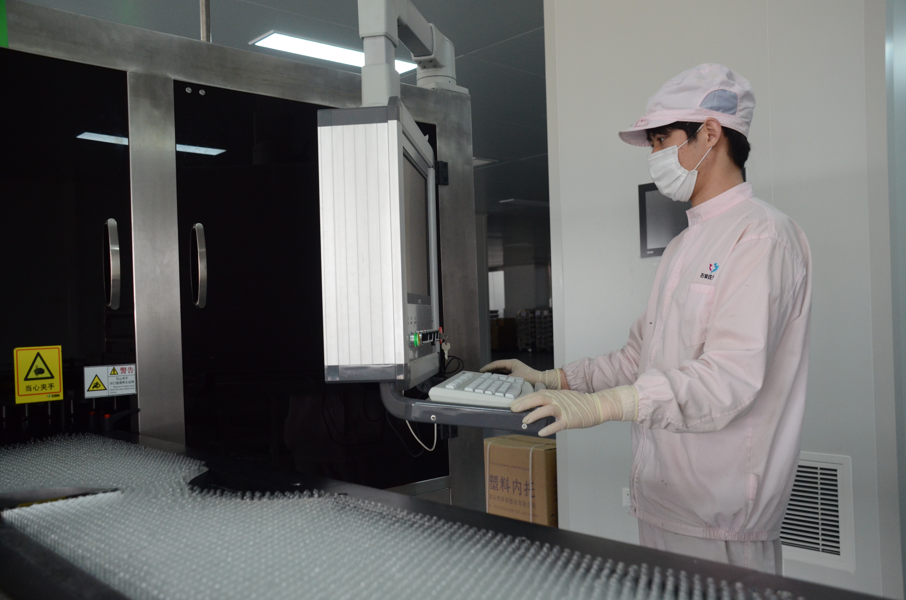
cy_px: 300
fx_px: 829
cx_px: 453
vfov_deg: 39.8
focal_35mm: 33
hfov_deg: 57.3
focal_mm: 22
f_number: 4
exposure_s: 1/125
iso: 1250
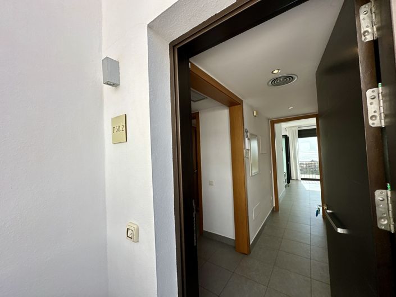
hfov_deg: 102.1
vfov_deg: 85.6
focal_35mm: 14
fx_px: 160
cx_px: 198
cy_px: 148
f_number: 2.2
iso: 50
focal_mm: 2.22
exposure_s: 1/1135
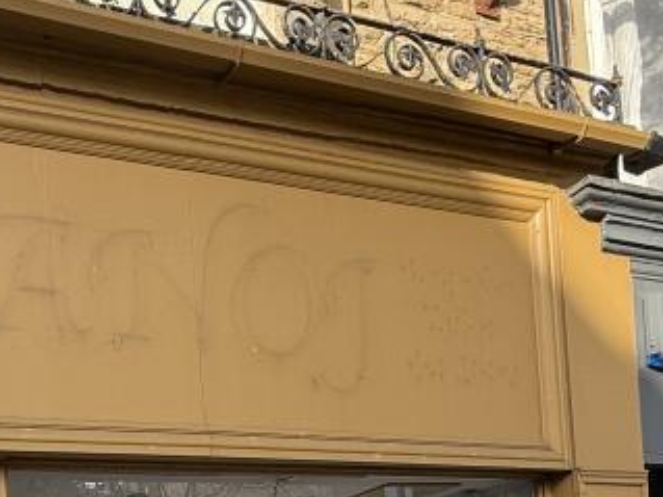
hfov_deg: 40.0
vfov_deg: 26.6
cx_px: 110
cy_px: 665
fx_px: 862
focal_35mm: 45
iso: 50
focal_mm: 2.22
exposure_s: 1/381
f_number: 2.2
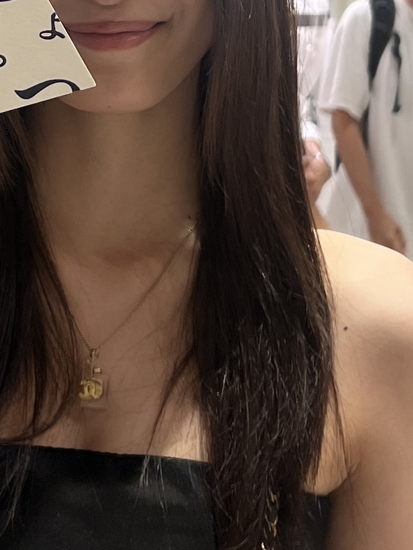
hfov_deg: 20.8
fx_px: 1098
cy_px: 1
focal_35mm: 69
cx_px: 31
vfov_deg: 26.7
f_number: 1.5
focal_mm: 5.7
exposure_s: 1/127
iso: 32
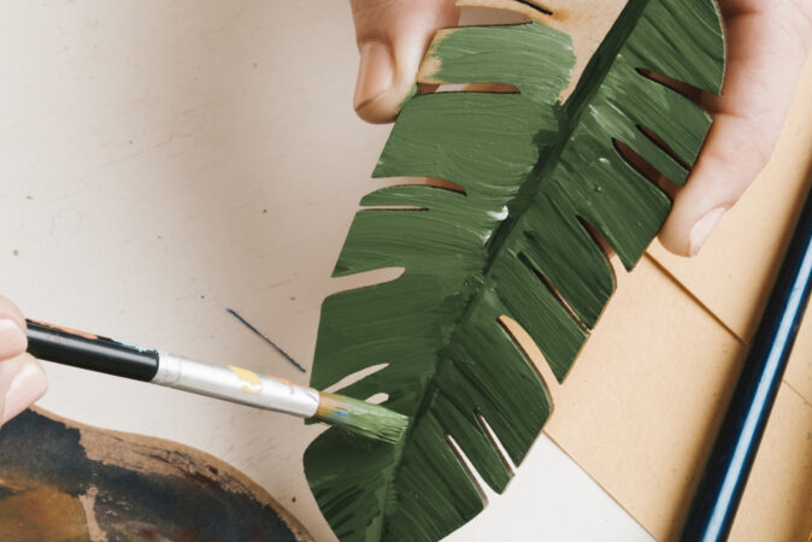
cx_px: 395
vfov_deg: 5.2
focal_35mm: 266
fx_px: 6002
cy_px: 622
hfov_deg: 7.7
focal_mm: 70
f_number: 8
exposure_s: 1/160
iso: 100
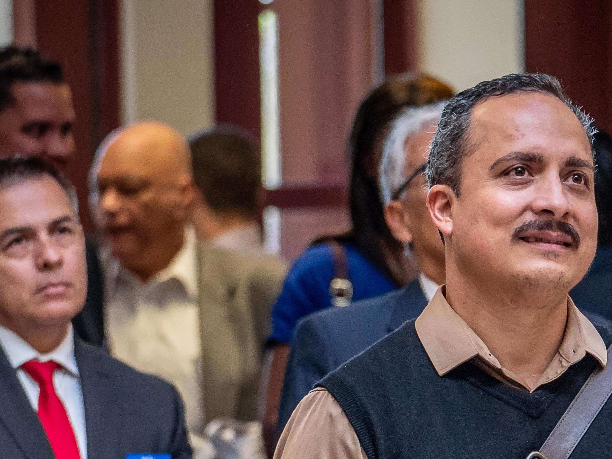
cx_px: 497
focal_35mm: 510
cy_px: 487
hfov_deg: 3.9
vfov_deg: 2.9
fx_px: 9017
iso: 2000
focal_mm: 116
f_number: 3.7
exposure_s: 1/250
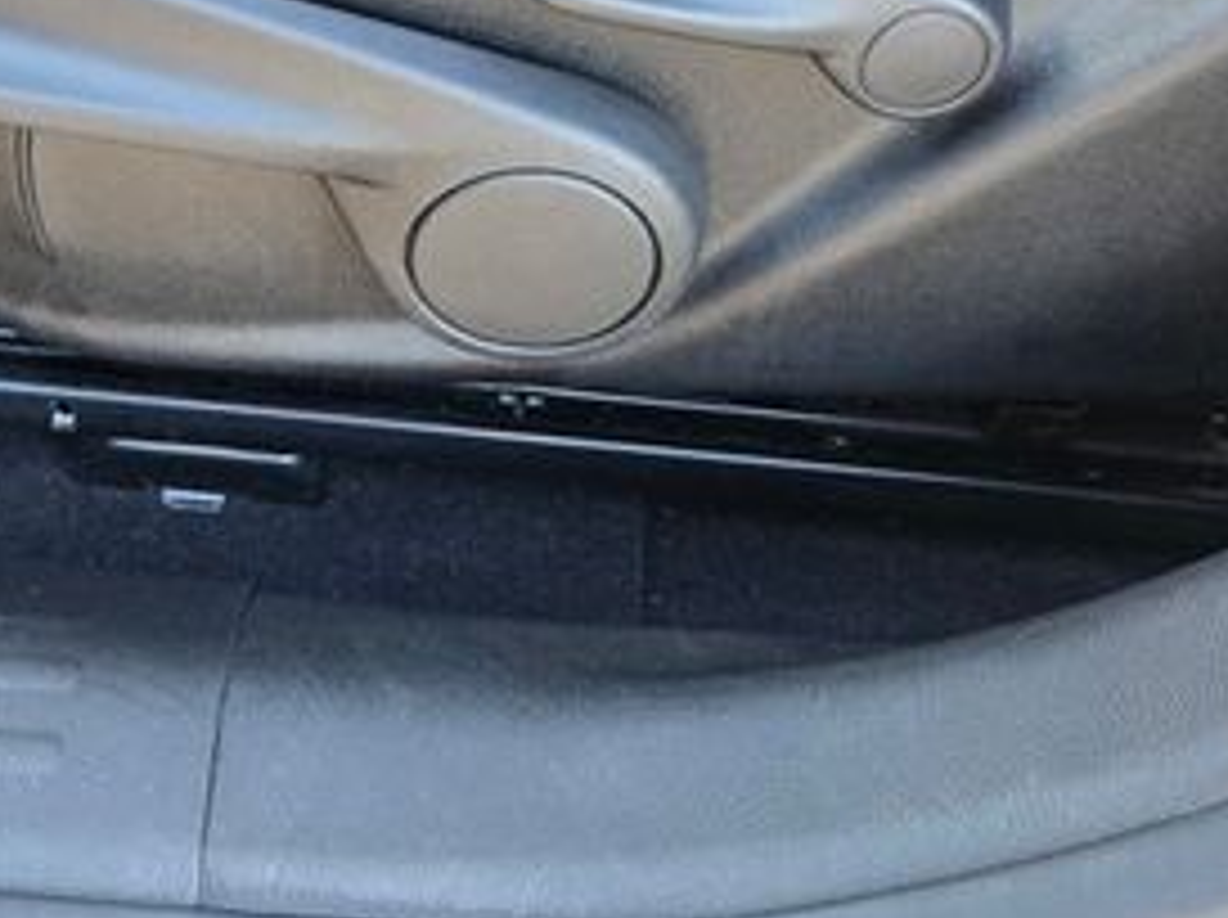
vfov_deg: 25.6
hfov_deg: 35.2
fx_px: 1913
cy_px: 0
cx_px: 405
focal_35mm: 54
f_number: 1.8
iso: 200
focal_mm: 5.4
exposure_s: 1/120
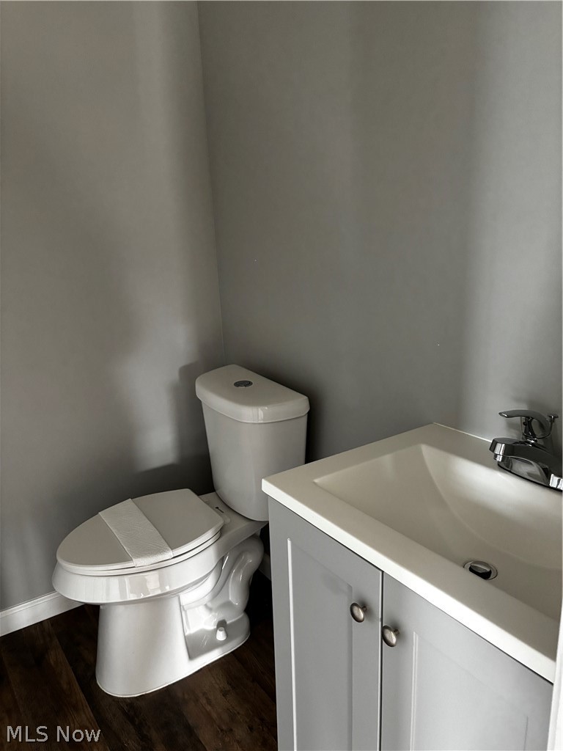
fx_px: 564
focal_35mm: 26
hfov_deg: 53.1
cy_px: 376
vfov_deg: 67.3
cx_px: 282
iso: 500
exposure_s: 1/59
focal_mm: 5.96
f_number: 1.6
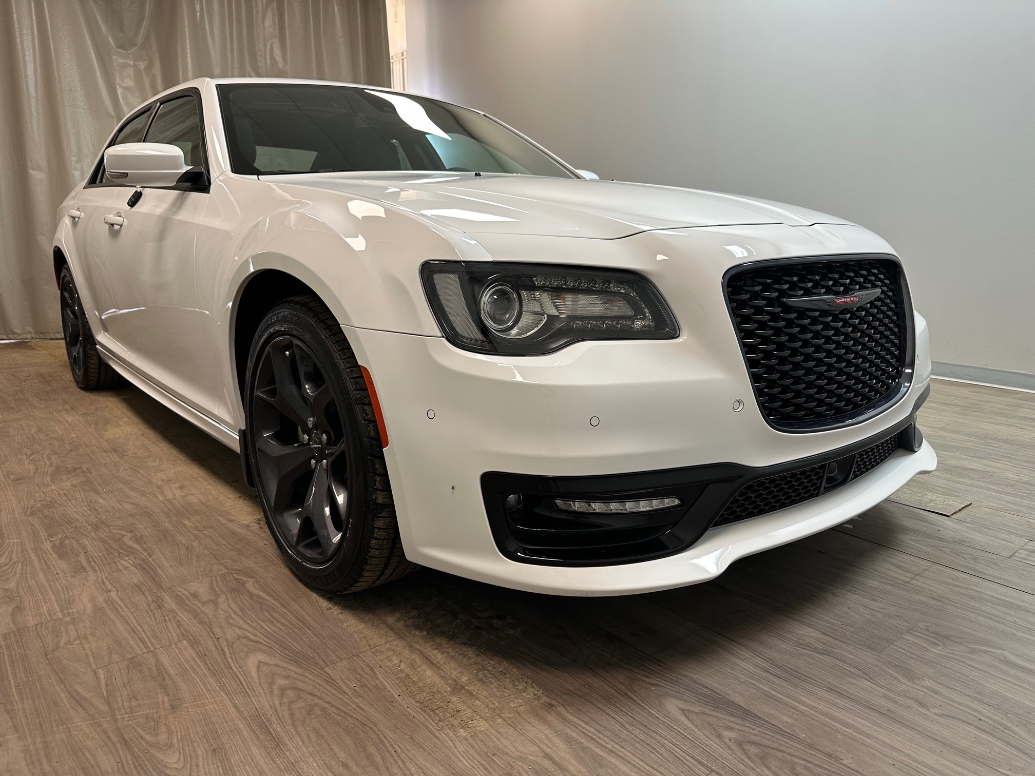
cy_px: 388
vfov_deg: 56.8
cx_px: 518
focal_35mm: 24
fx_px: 718
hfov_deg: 71.6
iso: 125
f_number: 1.78
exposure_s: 1/60
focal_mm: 6.86
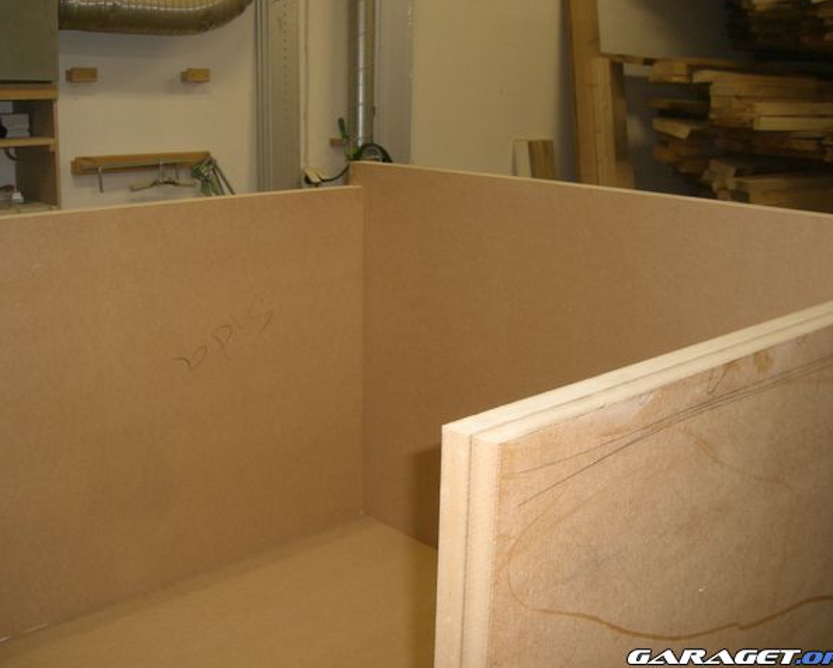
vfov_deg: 37.4
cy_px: 333
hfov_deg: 45.8
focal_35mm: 40
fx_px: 987
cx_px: 419
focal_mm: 6.2
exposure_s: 1/60
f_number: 2.7
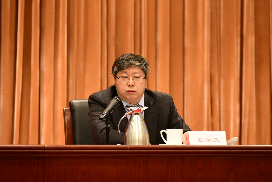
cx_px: 136
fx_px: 1512
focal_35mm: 200
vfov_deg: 6.9
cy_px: 91
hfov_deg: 10.3
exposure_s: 1/125
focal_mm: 200
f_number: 4.5
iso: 6400
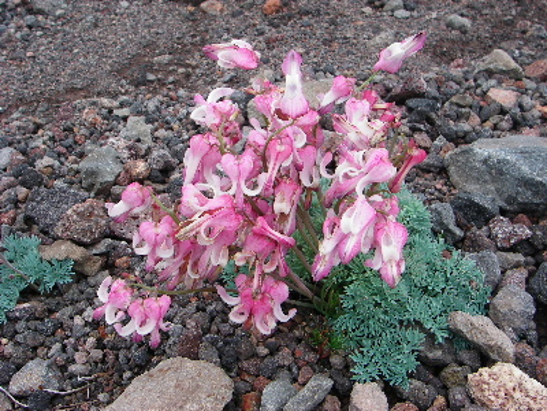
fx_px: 600
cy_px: 206
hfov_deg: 49.0
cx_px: 274
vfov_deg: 37.7
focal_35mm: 38
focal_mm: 6.3
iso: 64
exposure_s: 1/100
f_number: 6.6
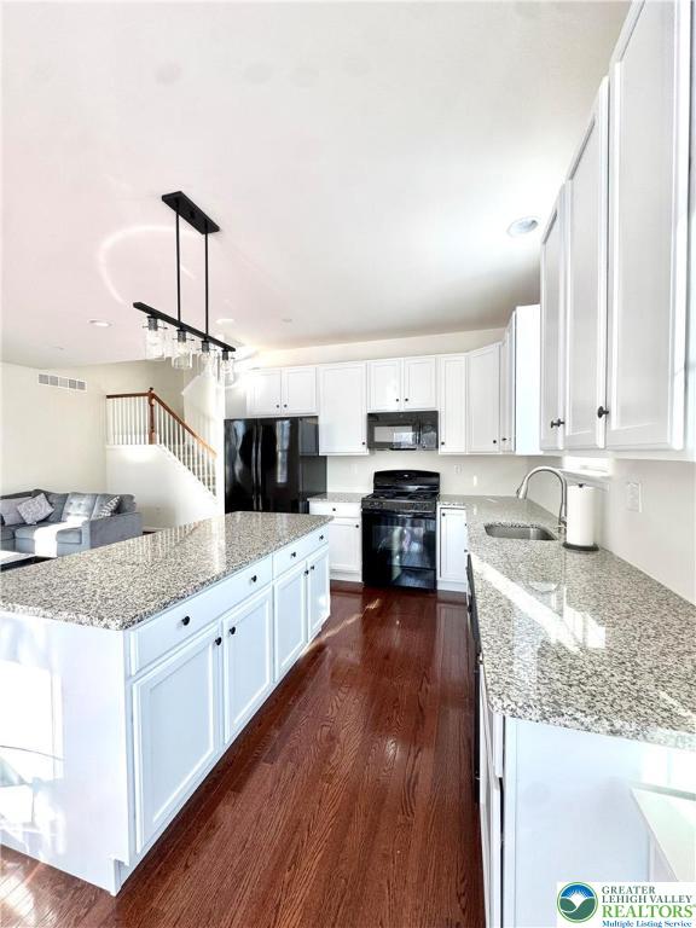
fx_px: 375
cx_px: 348
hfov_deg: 85.7
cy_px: 464
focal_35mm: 14
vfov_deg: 102.1
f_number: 2.2
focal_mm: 2.22
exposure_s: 1/99
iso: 64
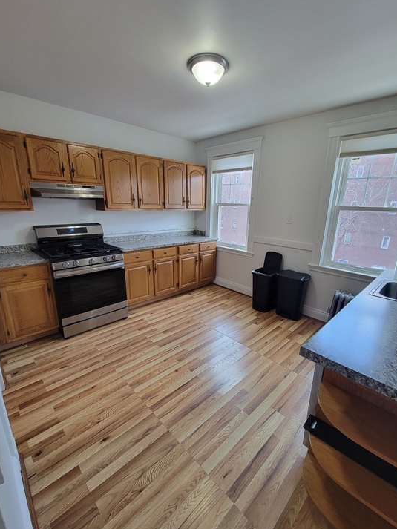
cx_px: 205
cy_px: 266
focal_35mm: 14
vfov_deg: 102.1
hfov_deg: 85.7
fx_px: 214
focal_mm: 2.2
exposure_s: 1/60
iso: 125
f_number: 2.2
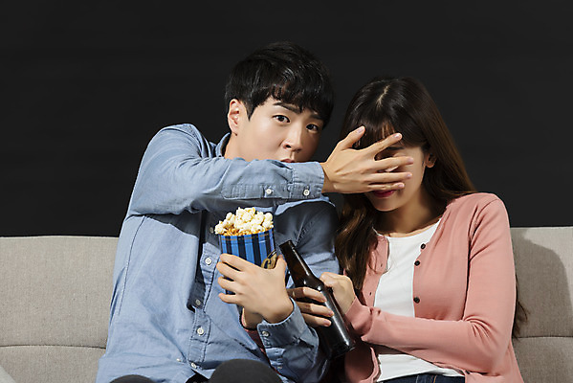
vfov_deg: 8.1
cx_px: 286
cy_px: 192
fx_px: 2707
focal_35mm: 170
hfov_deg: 12.1
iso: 100
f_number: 4
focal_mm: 170
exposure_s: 1/125
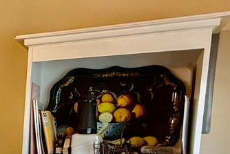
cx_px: -166
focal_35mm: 66
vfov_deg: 19.7
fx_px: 422
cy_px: 174
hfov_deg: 21.7
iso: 250
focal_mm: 2.22
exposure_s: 1/120
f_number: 2.2
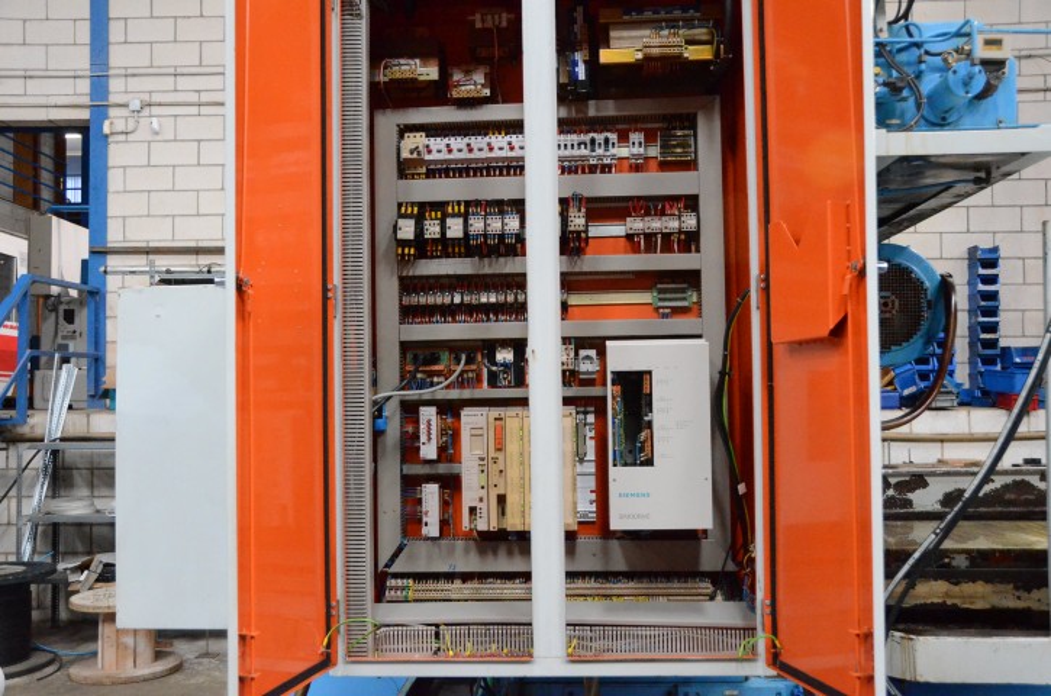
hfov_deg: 53.2
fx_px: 1049
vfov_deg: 36.7
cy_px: 348
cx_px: 526
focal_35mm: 36
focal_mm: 24
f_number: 3.8
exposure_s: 1/640
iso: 6400
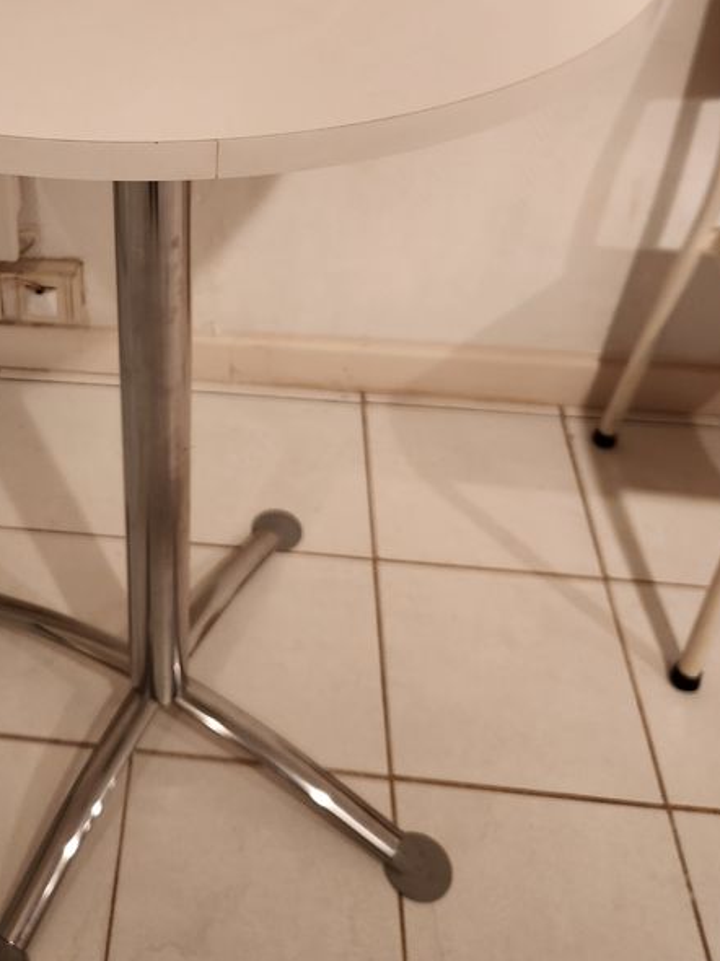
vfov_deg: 45.6
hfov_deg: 35.4
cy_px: 200
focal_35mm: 39
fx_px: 1082
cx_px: 130
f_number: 1.8
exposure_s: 1/100
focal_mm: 5.4
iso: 500
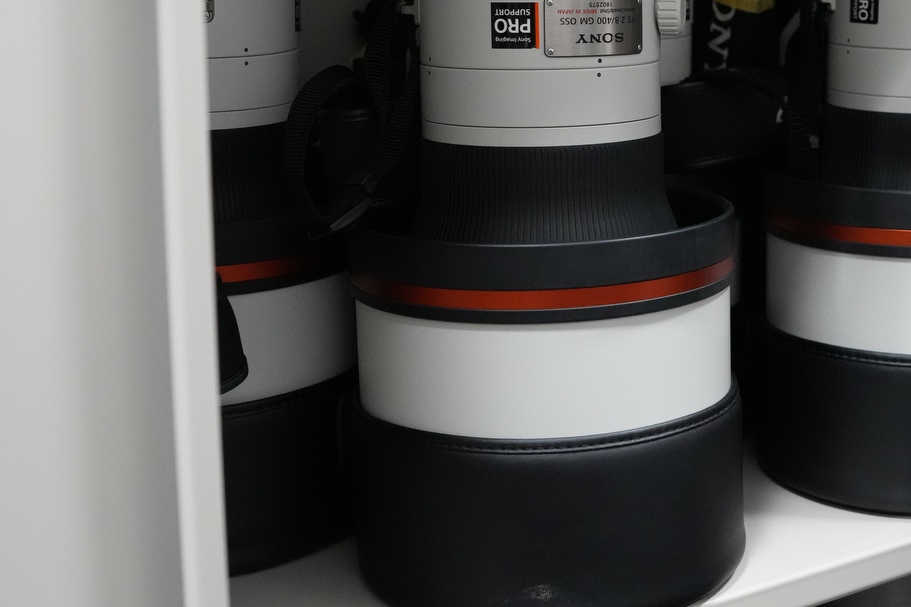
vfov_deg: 22.7
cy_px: 140
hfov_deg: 32.4
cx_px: 808
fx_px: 1493
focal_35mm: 59
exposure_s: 1/160
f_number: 4.5
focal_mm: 28
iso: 6400
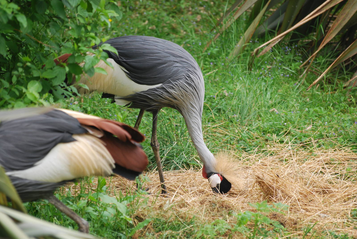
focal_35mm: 330
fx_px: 3276
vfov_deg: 4.2
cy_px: 120
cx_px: 178
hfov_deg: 6.2
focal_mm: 220
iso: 280
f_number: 5.3
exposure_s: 1/125
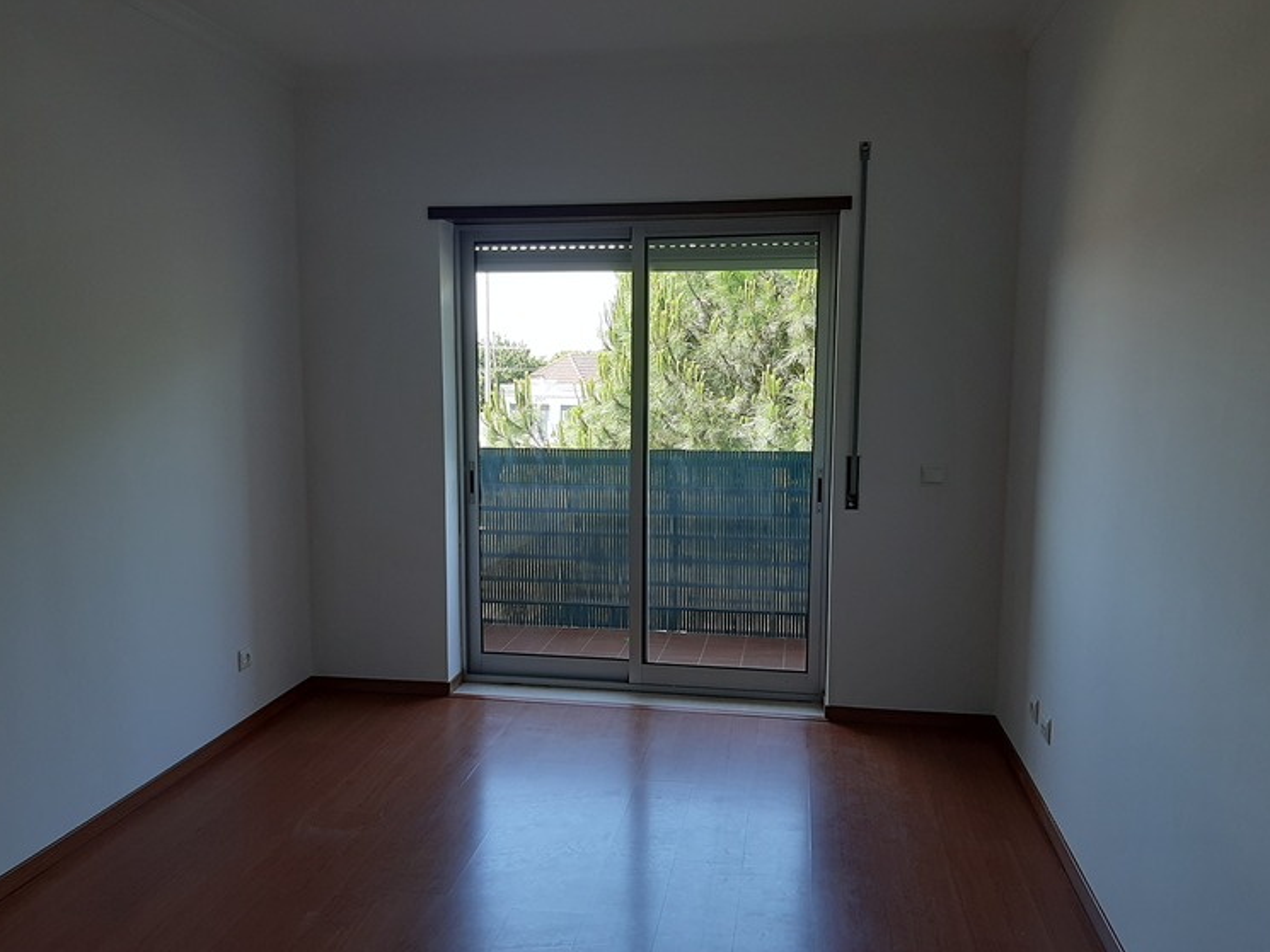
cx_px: 607
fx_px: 1064
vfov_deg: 48.2
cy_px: 496
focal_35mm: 29
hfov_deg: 61.6
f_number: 1.7
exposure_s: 1/100
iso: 50
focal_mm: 3.93
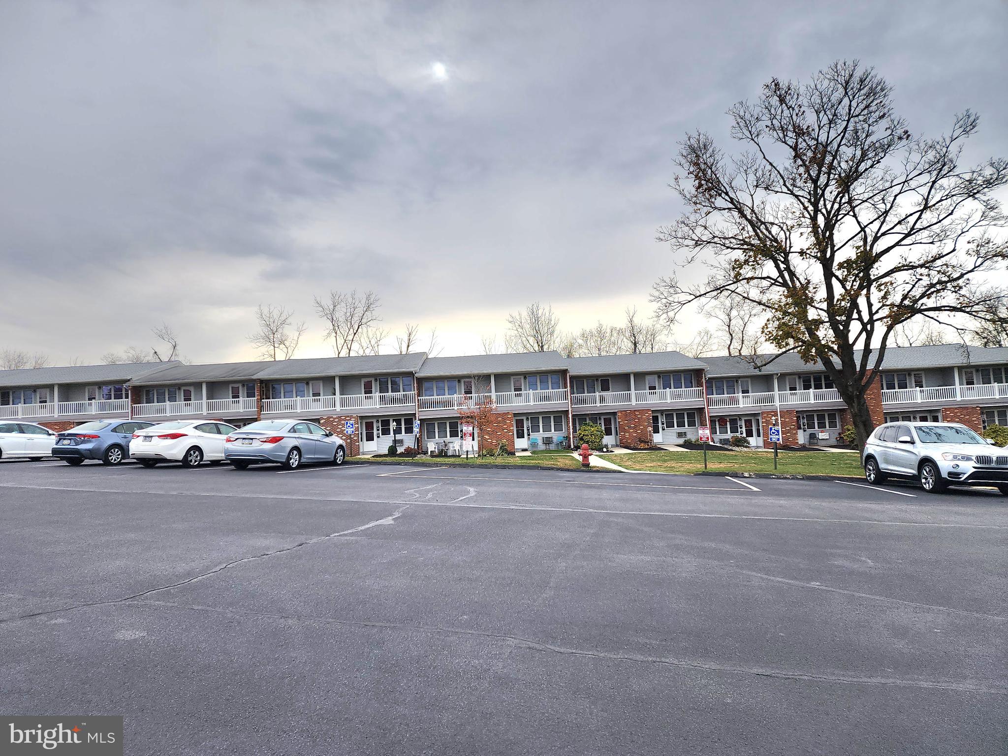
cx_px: 504
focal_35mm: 23
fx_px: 670
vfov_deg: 58.9
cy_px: 378
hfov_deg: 73.9
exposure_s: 1/769
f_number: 1.8
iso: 12
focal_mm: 6.4
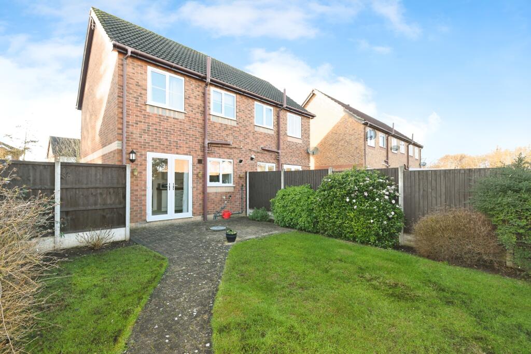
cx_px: 266
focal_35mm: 15
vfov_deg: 77.3
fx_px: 221
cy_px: 177
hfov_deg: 100.4
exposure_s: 1/125
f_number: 7.1
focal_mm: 10
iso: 800
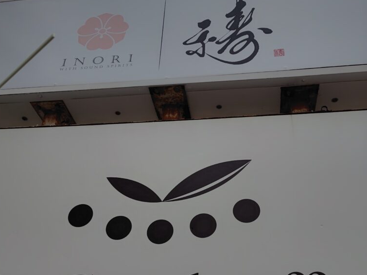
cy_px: 199
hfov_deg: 47.8
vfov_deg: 36.1
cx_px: 203
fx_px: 413
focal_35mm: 39
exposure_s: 1/1600
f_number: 1.9
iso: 50
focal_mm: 5.6
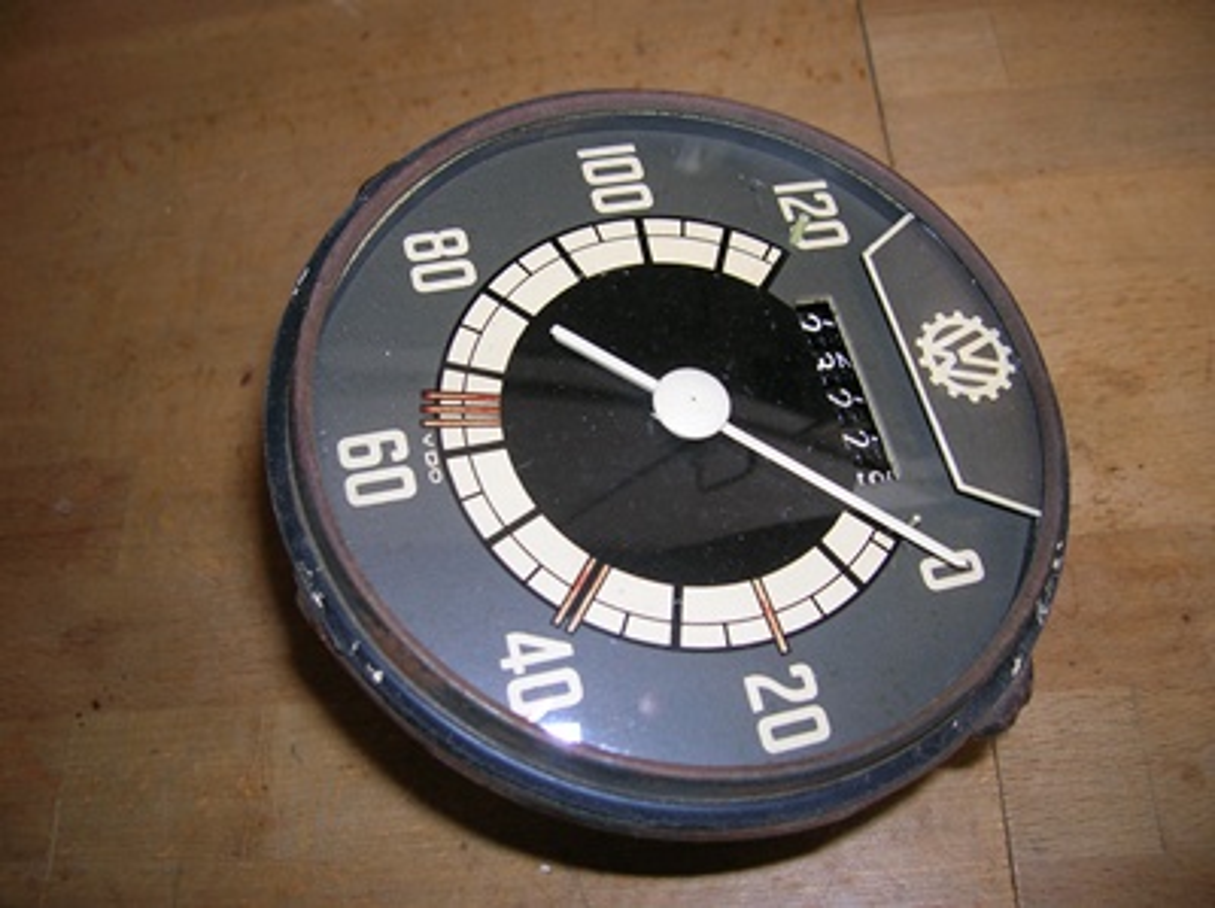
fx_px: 1192
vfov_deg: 41.7
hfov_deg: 54.0
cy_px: 454
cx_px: 608
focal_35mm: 34
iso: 50
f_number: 2.9
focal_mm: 5.7
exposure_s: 1/60.1
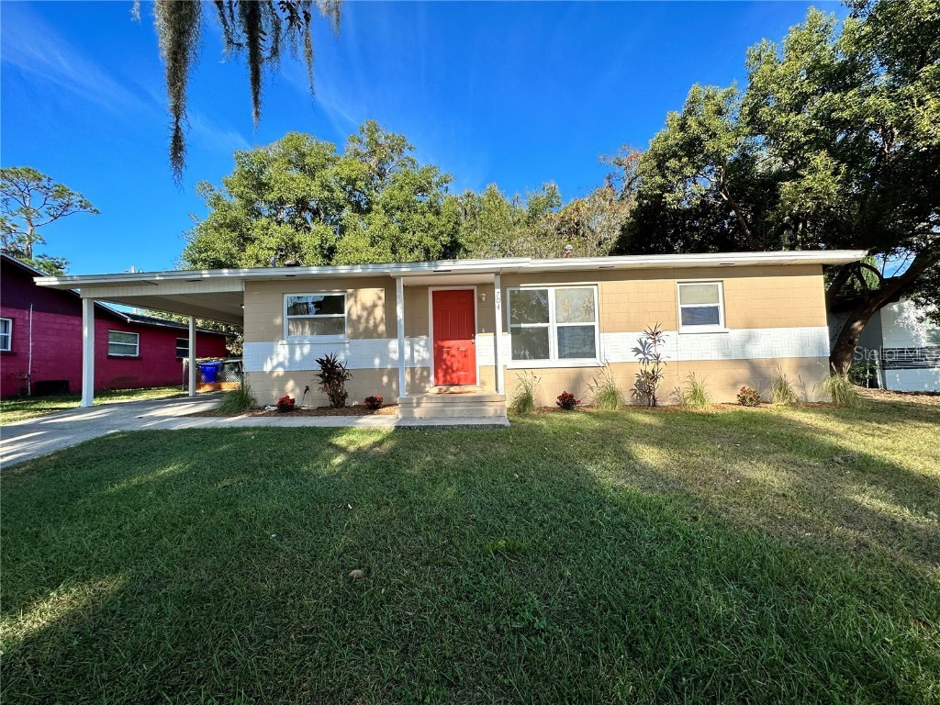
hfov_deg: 102.1
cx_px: 470
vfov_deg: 85.7
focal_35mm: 14
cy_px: 352
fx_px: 380
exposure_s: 1/1595
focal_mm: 2.22
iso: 50
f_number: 2.2
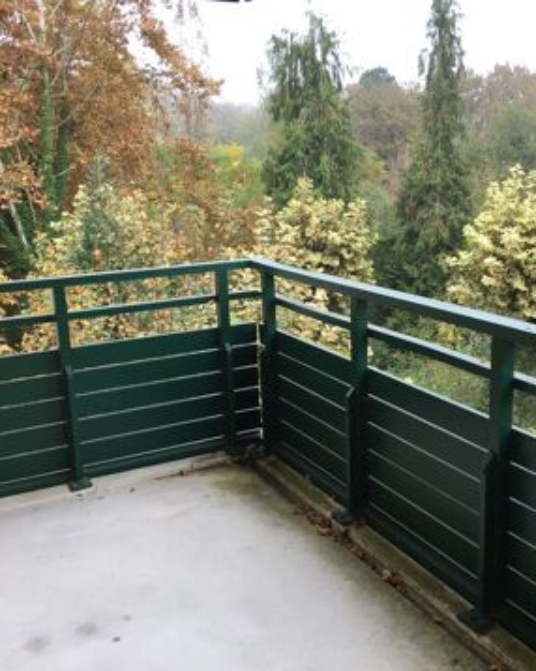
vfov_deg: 48.0
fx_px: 754
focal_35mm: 38
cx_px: 315
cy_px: 336
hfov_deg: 39.0
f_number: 2.2
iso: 32
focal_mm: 4.15
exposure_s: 1/105
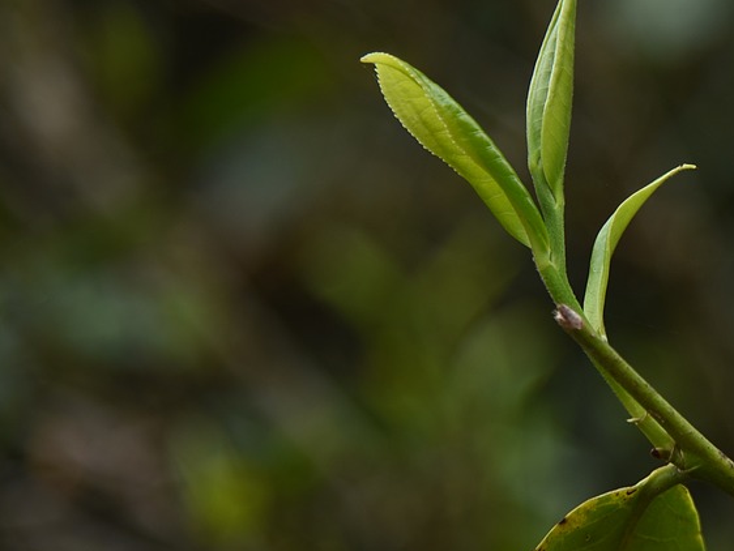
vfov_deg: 6.8
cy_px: 223
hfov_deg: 9.0
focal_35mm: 219
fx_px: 4646
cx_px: 742
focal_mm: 100
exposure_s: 1/125
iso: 100
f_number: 4
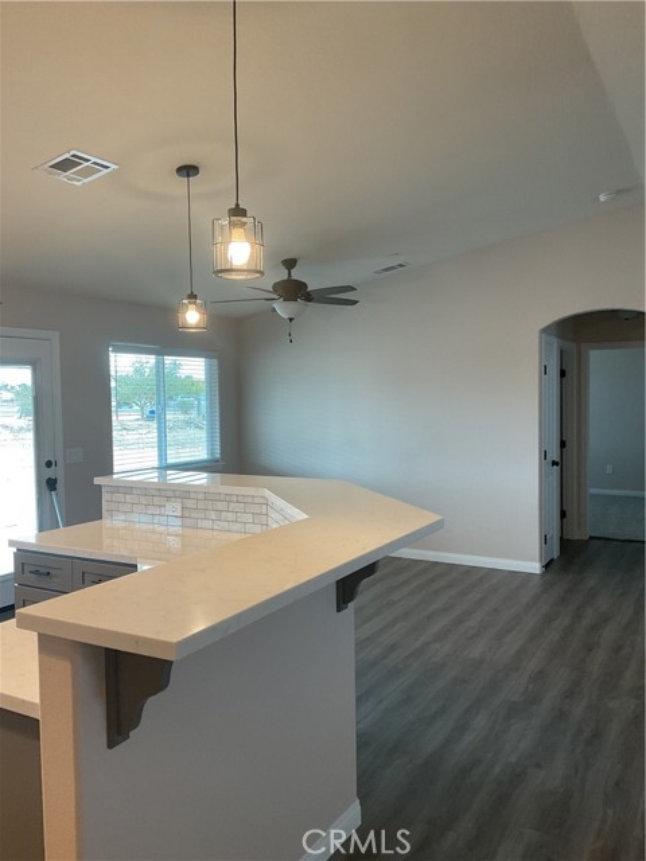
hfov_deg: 48.2
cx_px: 323
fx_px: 722
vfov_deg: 61.7
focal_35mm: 29
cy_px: 430
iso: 64
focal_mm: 3
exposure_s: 1/60
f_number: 1.8
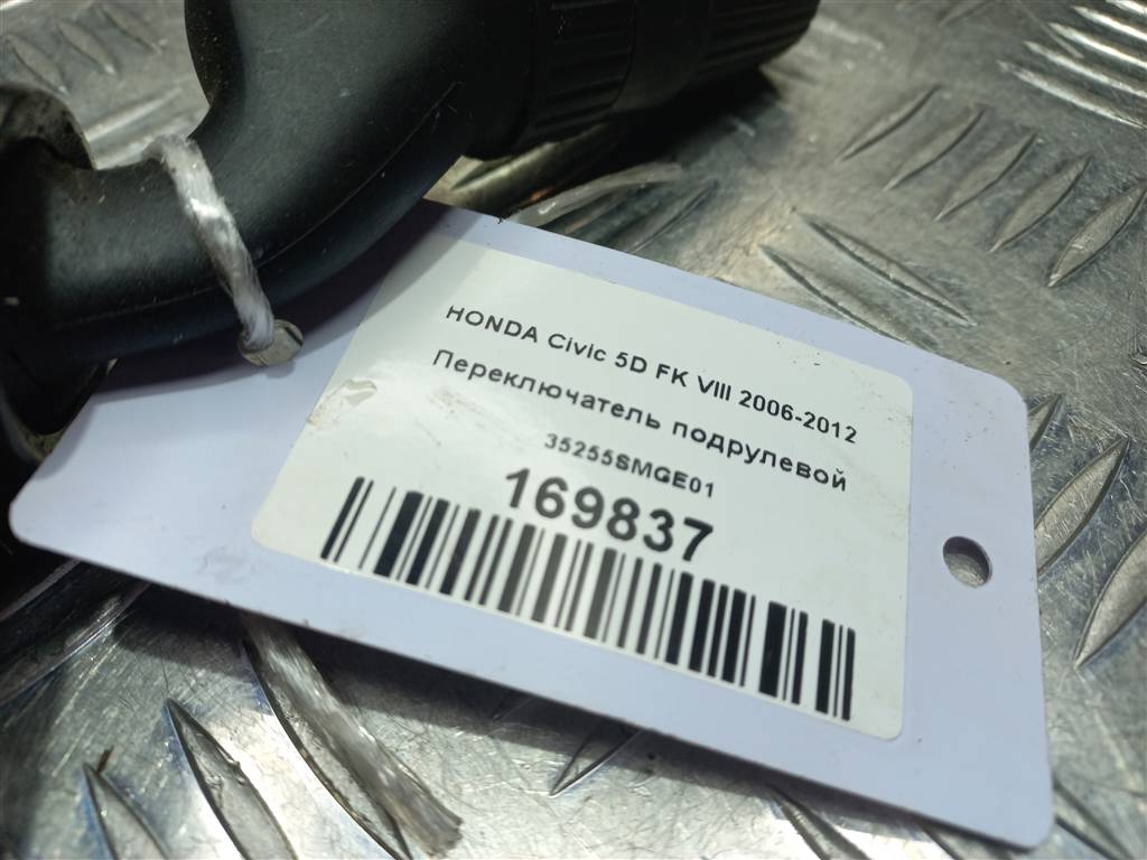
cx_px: 574
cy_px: 430
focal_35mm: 25
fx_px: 828
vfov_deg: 54.9
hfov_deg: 69.4
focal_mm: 4.6
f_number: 1.8
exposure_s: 1/100
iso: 32
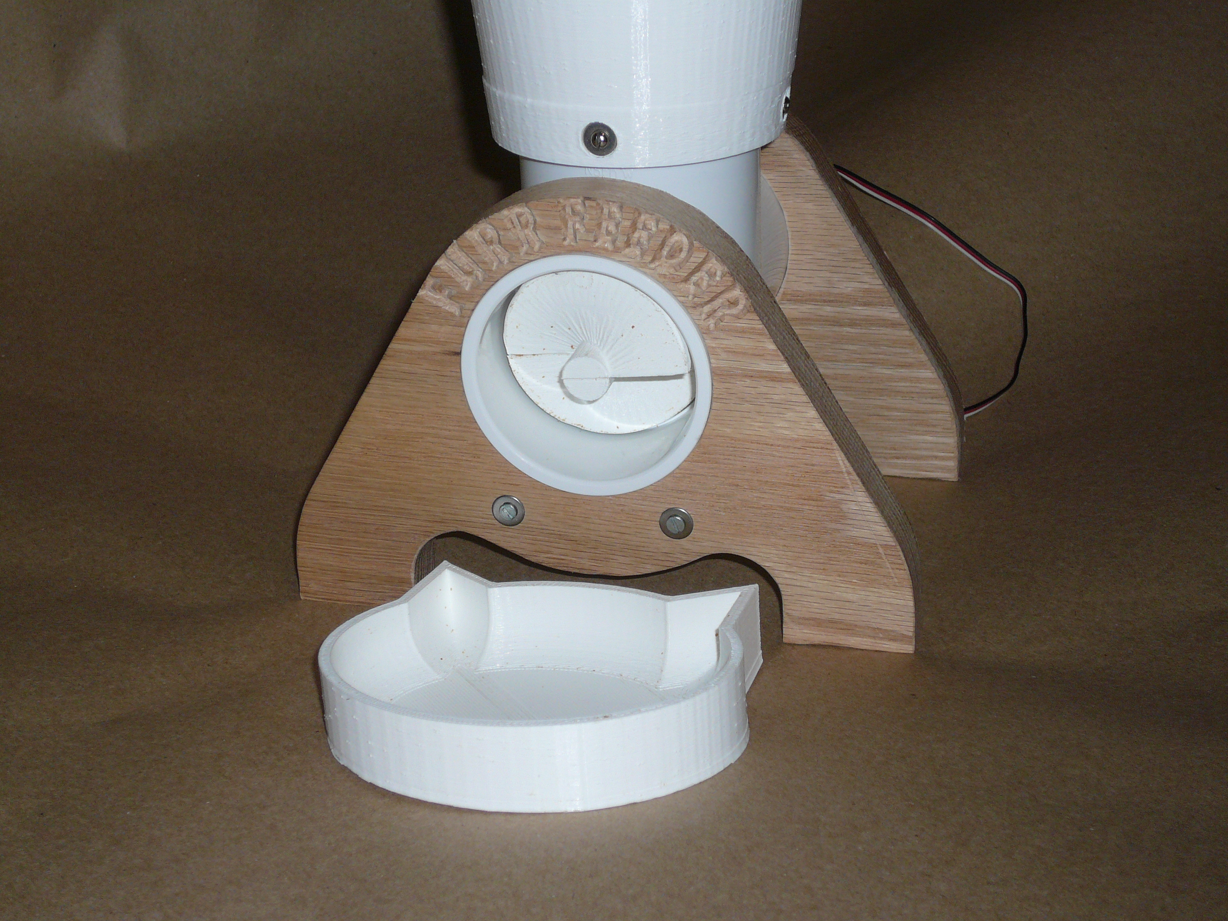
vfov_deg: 25.2
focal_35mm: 58
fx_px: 2058
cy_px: 460
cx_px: 614
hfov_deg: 33.2
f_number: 4
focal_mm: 9.6
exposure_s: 1/30
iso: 100
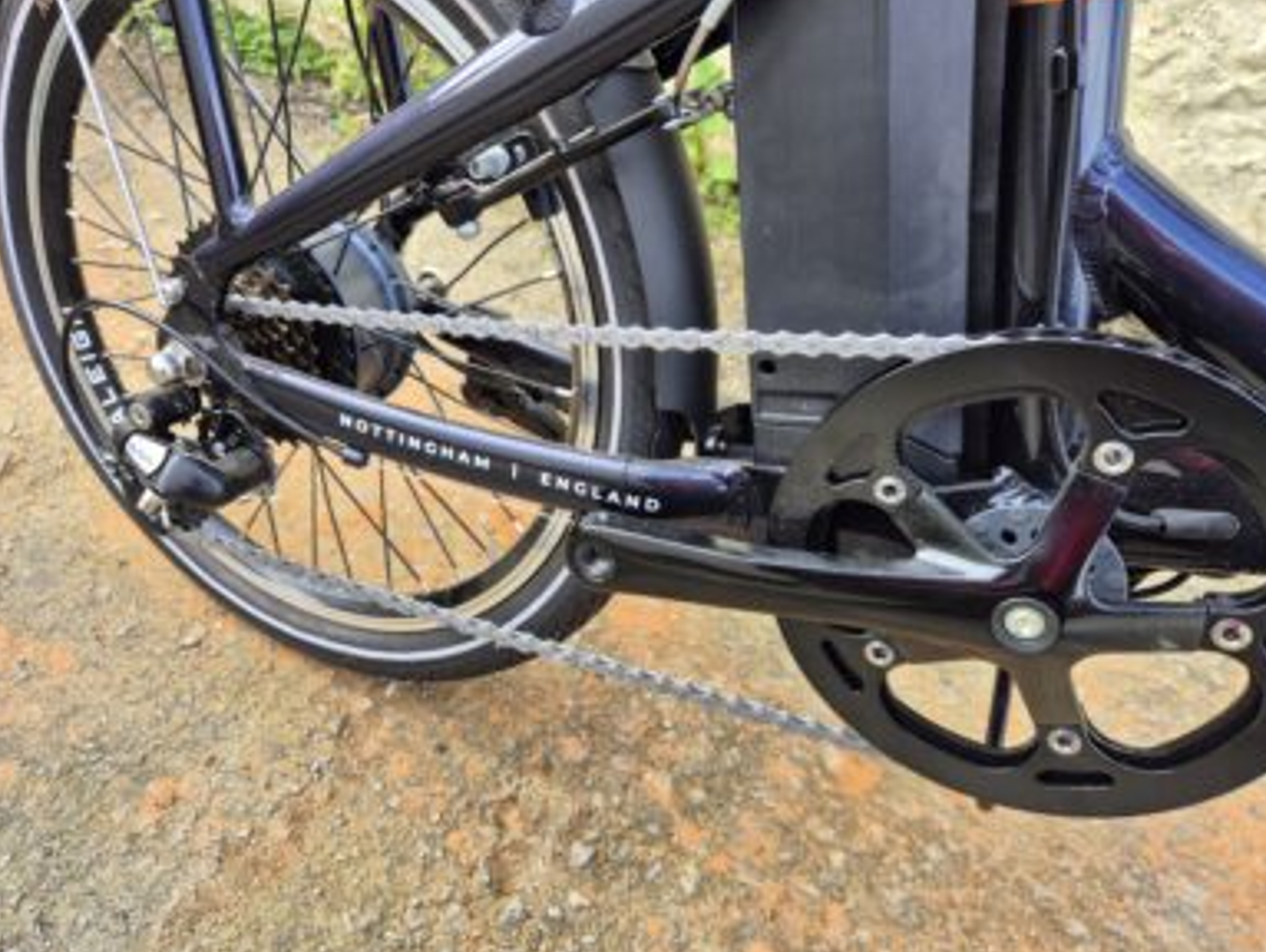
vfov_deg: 56.9
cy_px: 479
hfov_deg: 71.5
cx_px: 621
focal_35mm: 24
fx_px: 879
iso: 32
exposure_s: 1/180
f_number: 1.8
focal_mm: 5.4
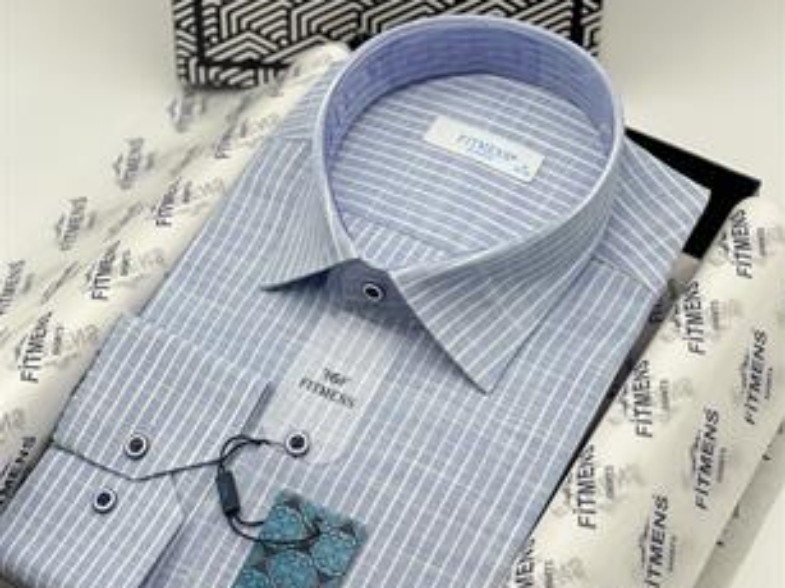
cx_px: 394
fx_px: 1587
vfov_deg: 20.9
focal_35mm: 70
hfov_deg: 27.8
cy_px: 213
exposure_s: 1/201
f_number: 2
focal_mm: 6
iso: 25
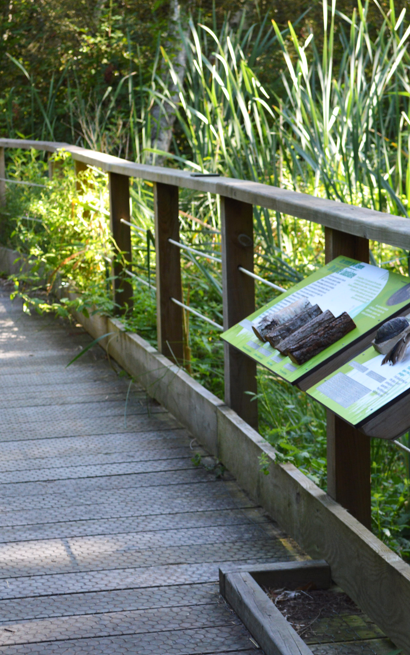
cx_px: 281
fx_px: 1645
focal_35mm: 92
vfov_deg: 22.6
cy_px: 328
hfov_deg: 14.2
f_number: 5.6
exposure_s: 1/125
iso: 320
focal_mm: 40
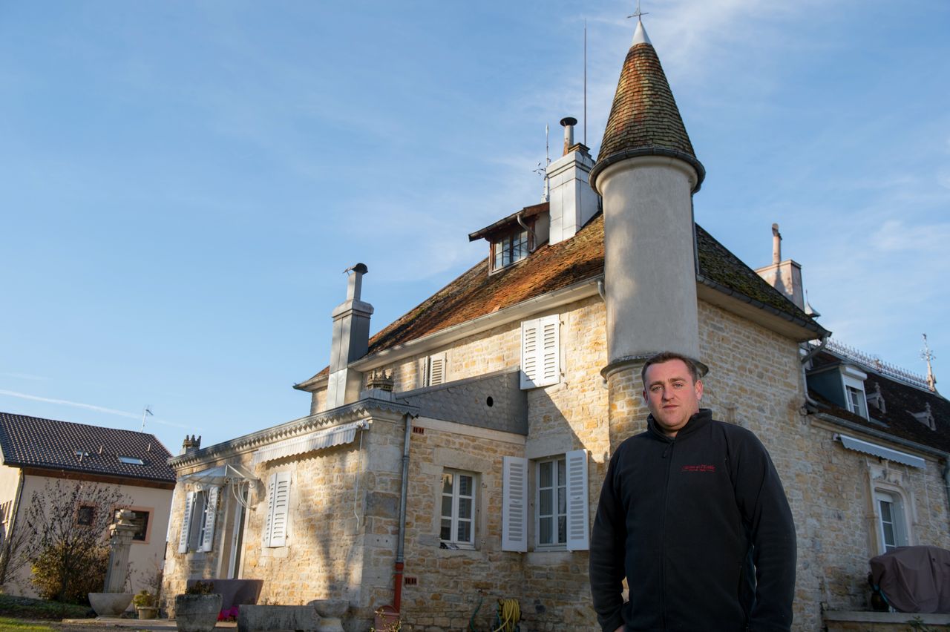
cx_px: 475
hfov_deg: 58.7
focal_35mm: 32
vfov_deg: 41.1
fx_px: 844
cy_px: 316
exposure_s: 1/250
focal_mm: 32
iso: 100
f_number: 5.6
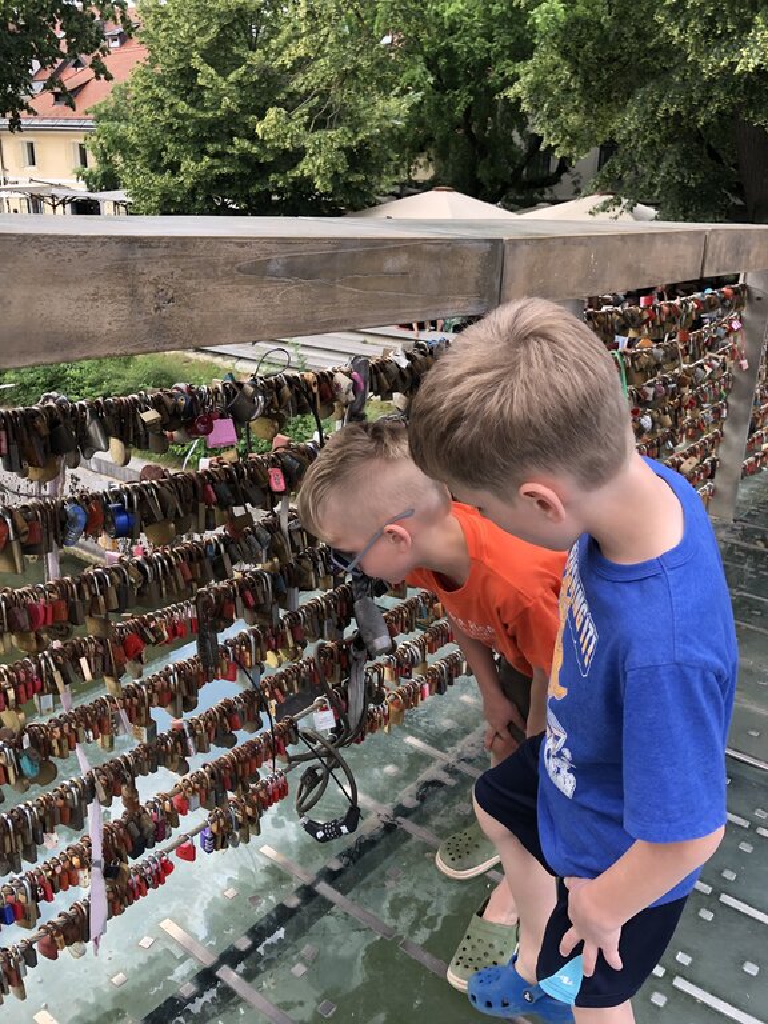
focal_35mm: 28
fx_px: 828
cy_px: 512
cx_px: 384
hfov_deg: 49.7
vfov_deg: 63.4
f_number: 1.8
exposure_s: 1/205
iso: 20
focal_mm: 4
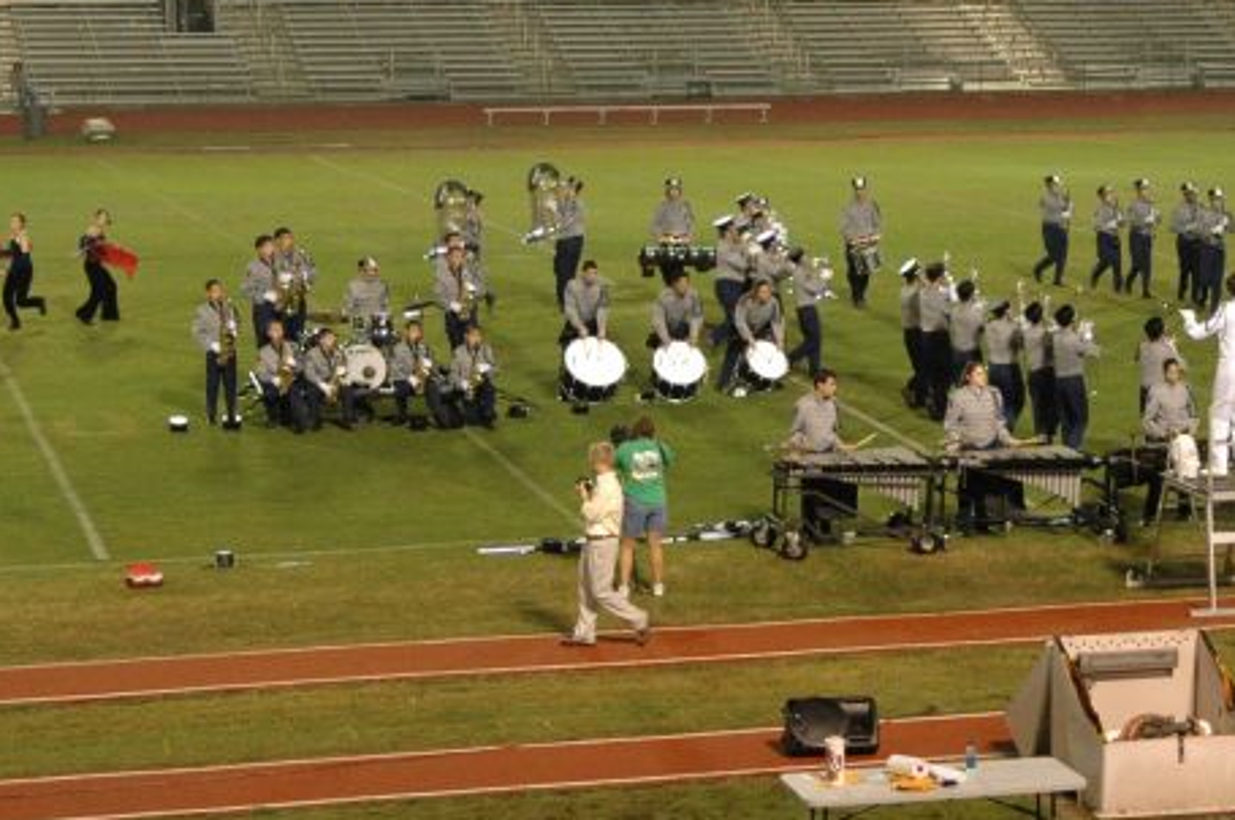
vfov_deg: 12.6
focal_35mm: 108
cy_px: 418
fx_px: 3700
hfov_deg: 18.9
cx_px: 858
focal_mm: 32
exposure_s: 1/60
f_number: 2.8
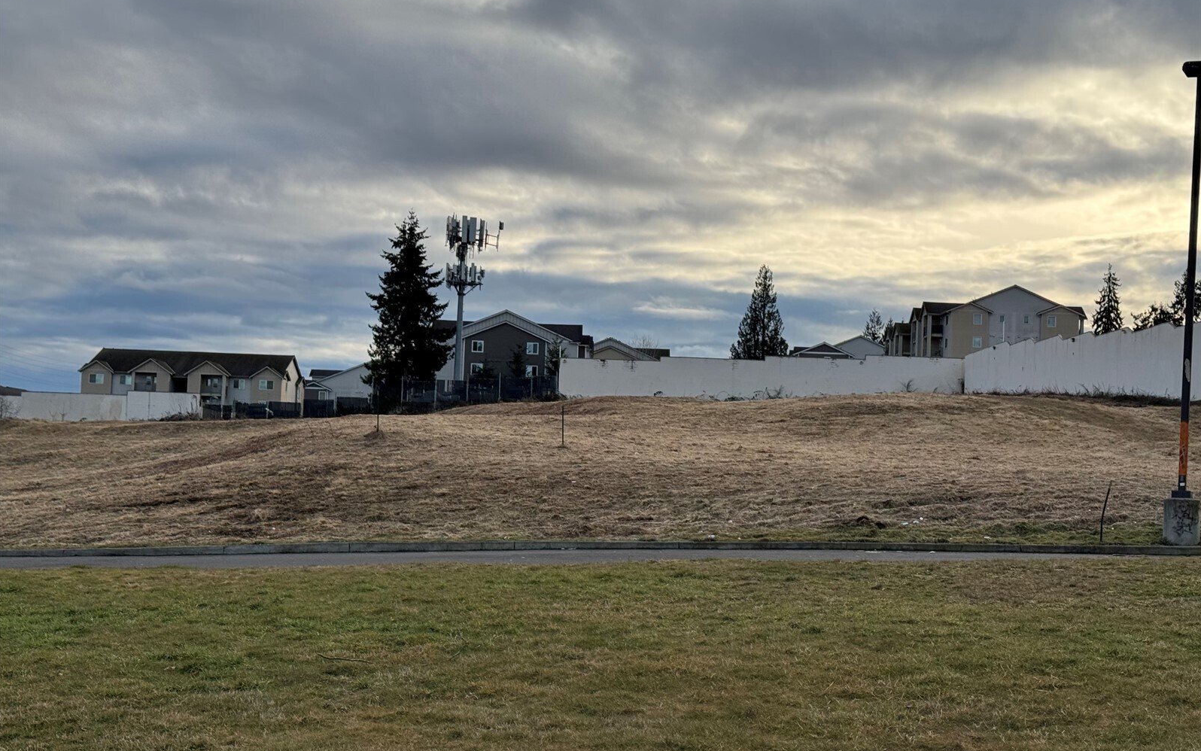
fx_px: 1670
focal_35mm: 51
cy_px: 393
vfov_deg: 25.3
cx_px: 600
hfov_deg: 39.6
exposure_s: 1/3257
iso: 64
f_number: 1.78
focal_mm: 6.76
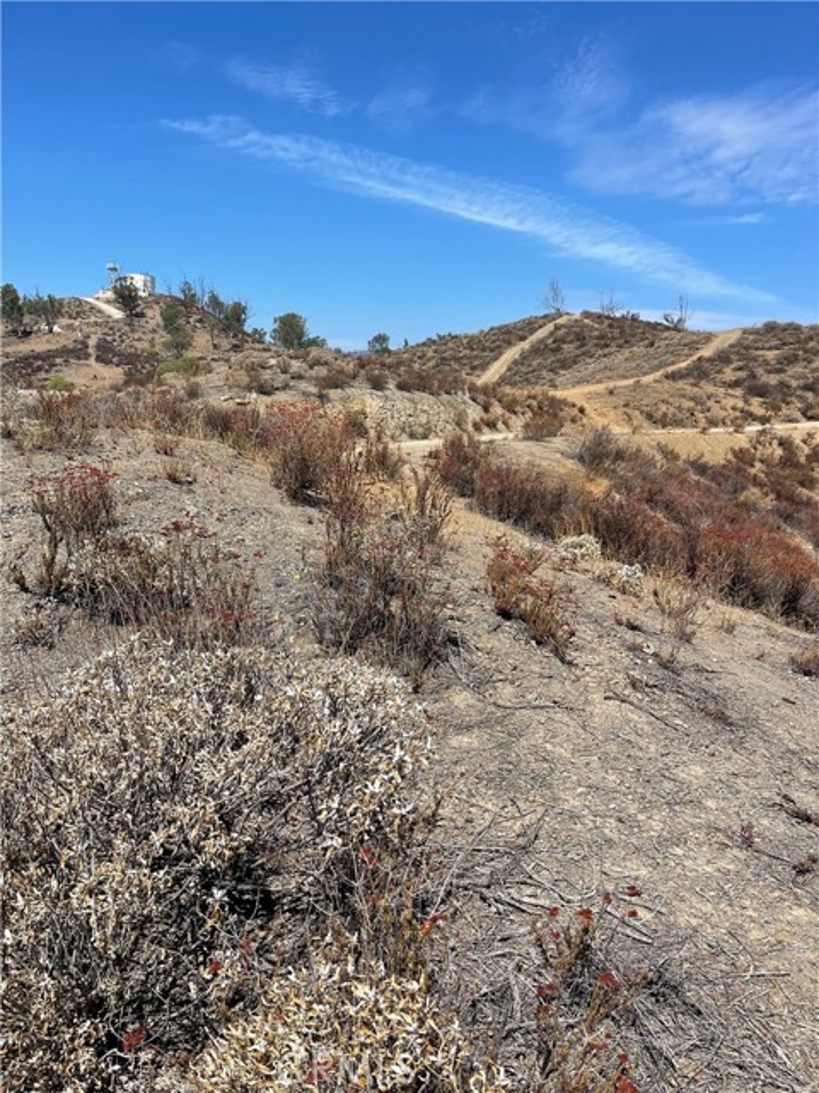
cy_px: 546
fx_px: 820
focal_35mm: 26
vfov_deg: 67.3
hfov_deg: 53.1
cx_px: 410
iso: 32
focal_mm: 5.1
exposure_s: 1/3922
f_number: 1.6
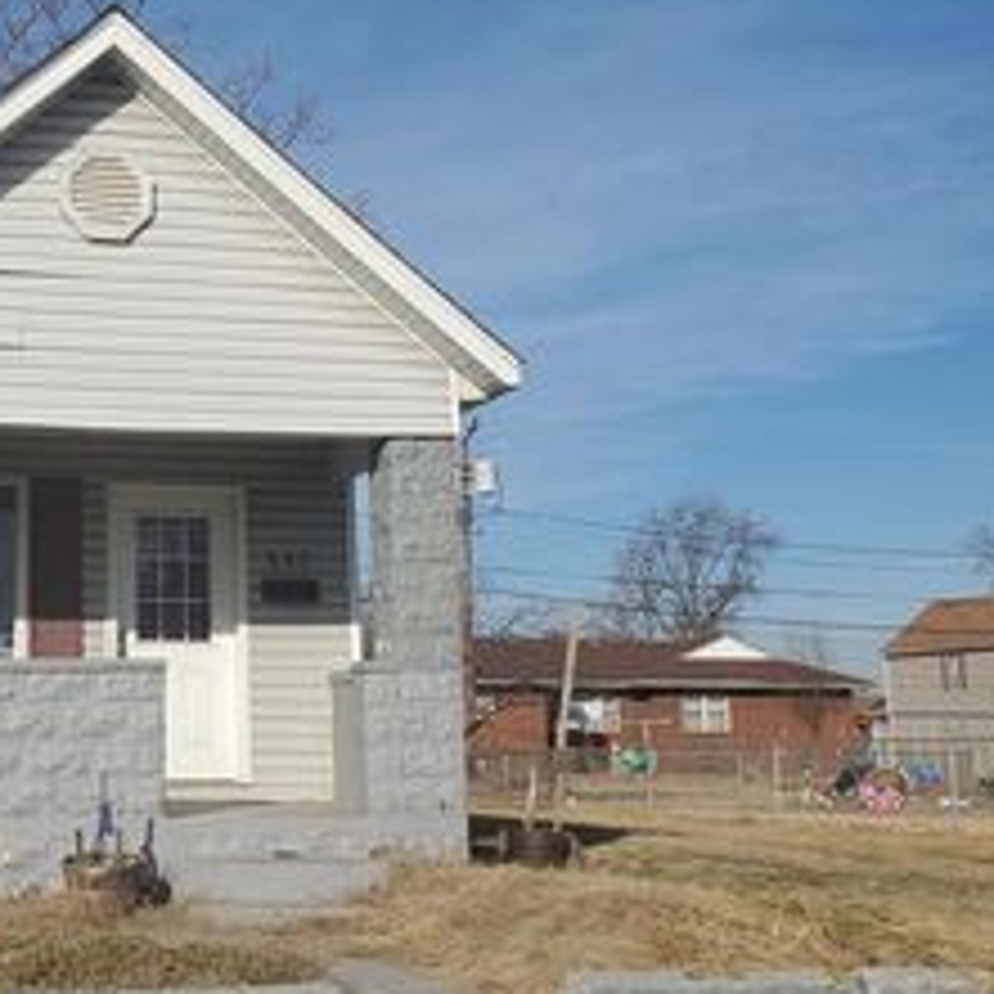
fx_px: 1689
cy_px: 488
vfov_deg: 32.8
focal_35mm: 52
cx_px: 126
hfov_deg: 31.5
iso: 50
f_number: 2.4
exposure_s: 1/2524
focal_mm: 4.3
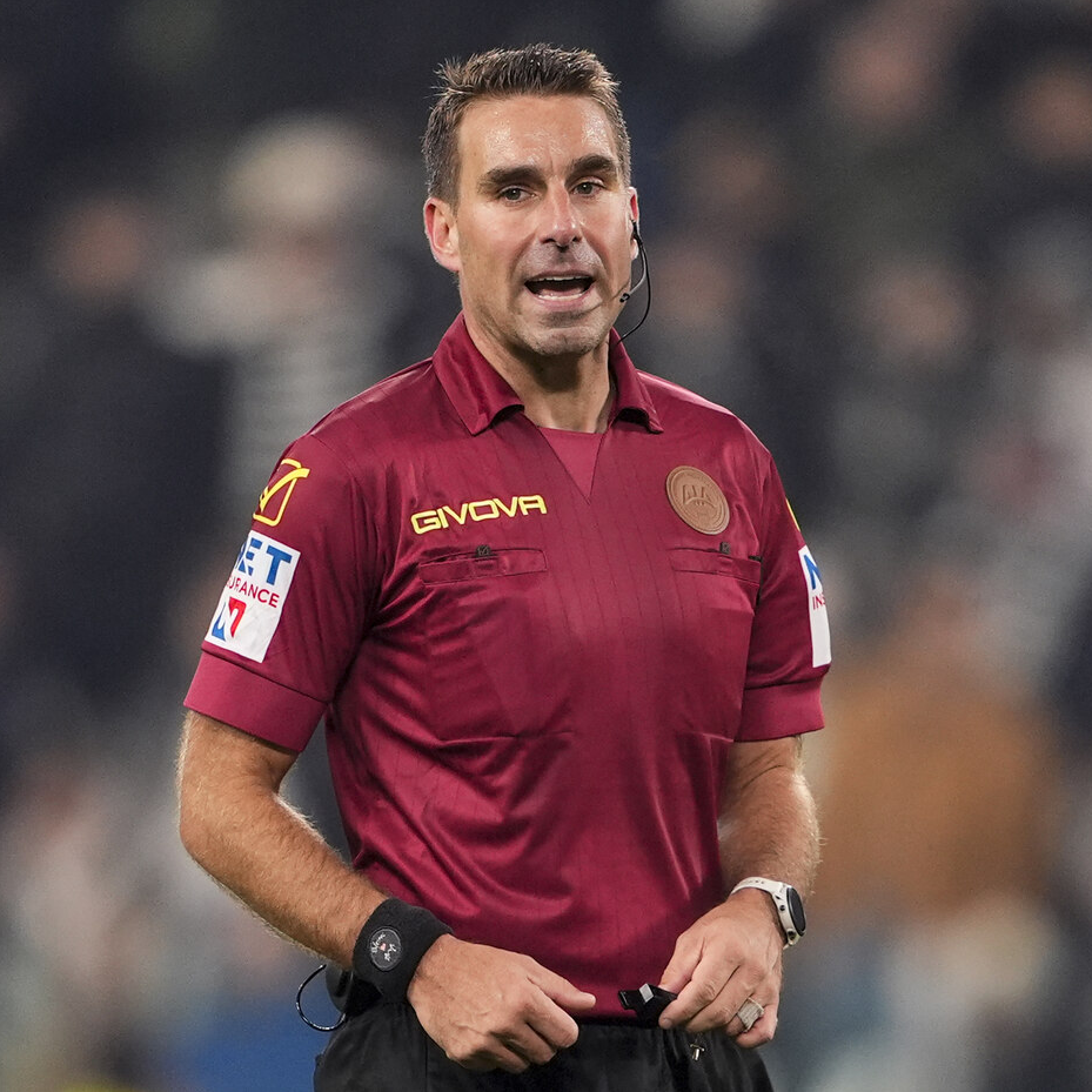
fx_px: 18273
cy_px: 545
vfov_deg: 3.4
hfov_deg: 3.4
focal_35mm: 512
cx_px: 538
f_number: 2.8
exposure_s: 1/1600
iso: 2000
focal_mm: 400
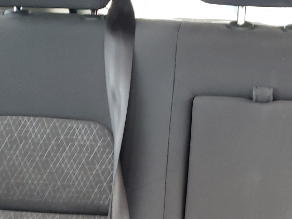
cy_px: 177
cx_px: 242
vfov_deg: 19.7
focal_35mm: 74
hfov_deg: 25.8
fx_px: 624
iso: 197
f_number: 1.5
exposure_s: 1/60.2
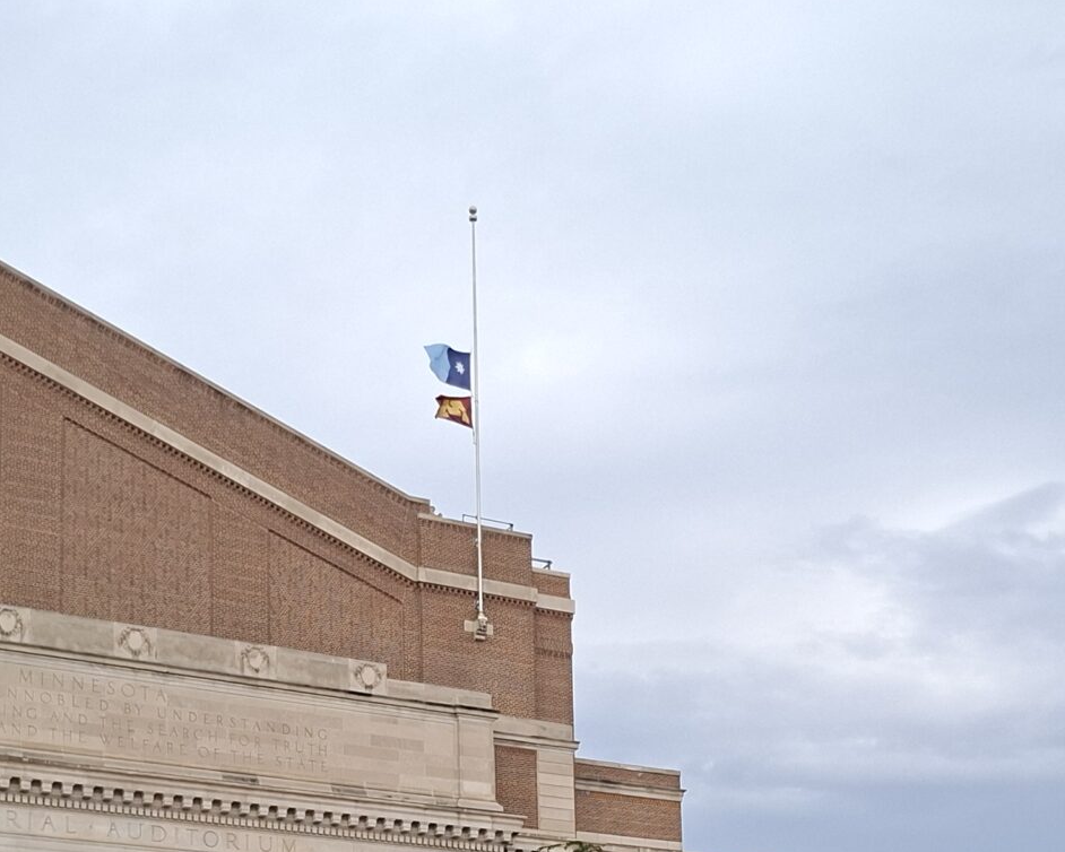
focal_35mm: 61
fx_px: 1923
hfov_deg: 30.9
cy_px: 1026
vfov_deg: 22.9
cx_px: 649
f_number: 1.8
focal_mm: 5.54
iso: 50
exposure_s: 1/146
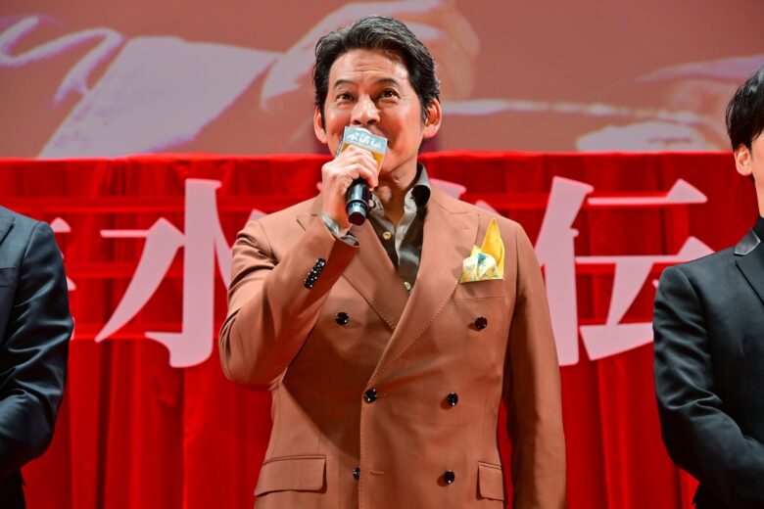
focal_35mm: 115
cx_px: 382
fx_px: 2440
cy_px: 254
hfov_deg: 17.8
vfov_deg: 11.9
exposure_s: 1/200
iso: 1250
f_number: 6.3
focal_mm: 115
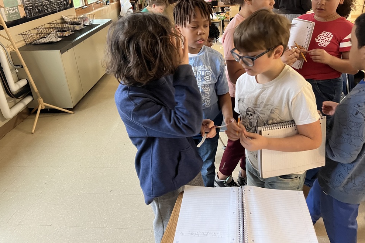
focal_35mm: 28
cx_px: 179
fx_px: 284
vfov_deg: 46.3
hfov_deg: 65.5
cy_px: 106
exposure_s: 1/40
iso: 400
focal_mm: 5.7
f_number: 1.5
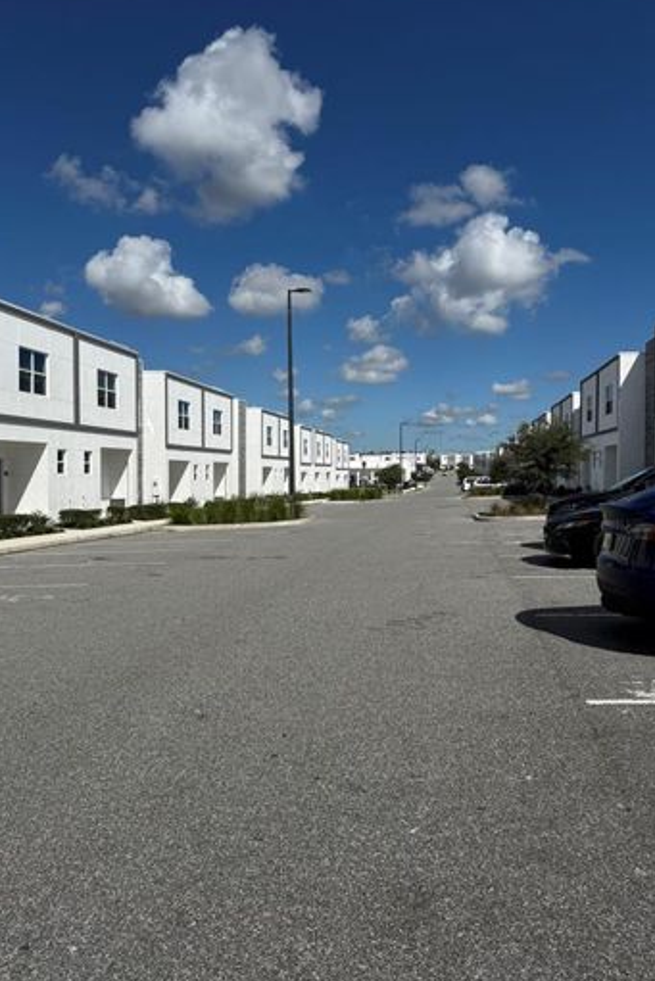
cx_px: 337
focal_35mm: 26
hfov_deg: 49.6
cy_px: 482
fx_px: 709
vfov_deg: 69.4
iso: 80
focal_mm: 6.76
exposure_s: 1/11905
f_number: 1.78
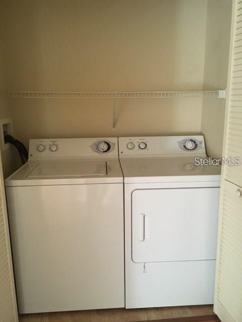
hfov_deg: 48.2
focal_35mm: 29
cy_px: 161
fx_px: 270
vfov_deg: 61.7
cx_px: 121
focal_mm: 4.15
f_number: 2.2
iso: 200
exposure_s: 1/24
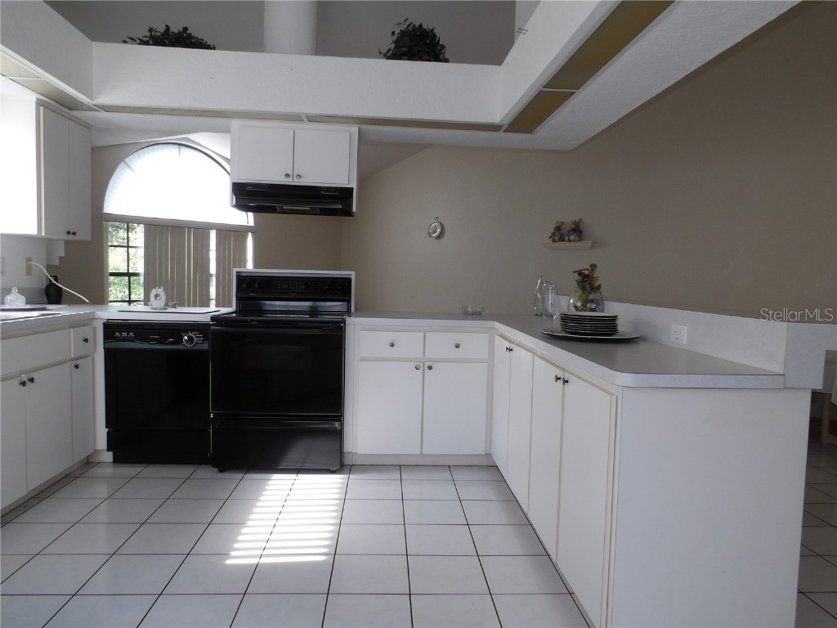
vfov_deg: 58.9
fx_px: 556
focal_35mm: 23
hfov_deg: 73.9
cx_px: 418
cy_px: 314
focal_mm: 4.2
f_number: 4.1
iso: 151
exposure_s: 1/30
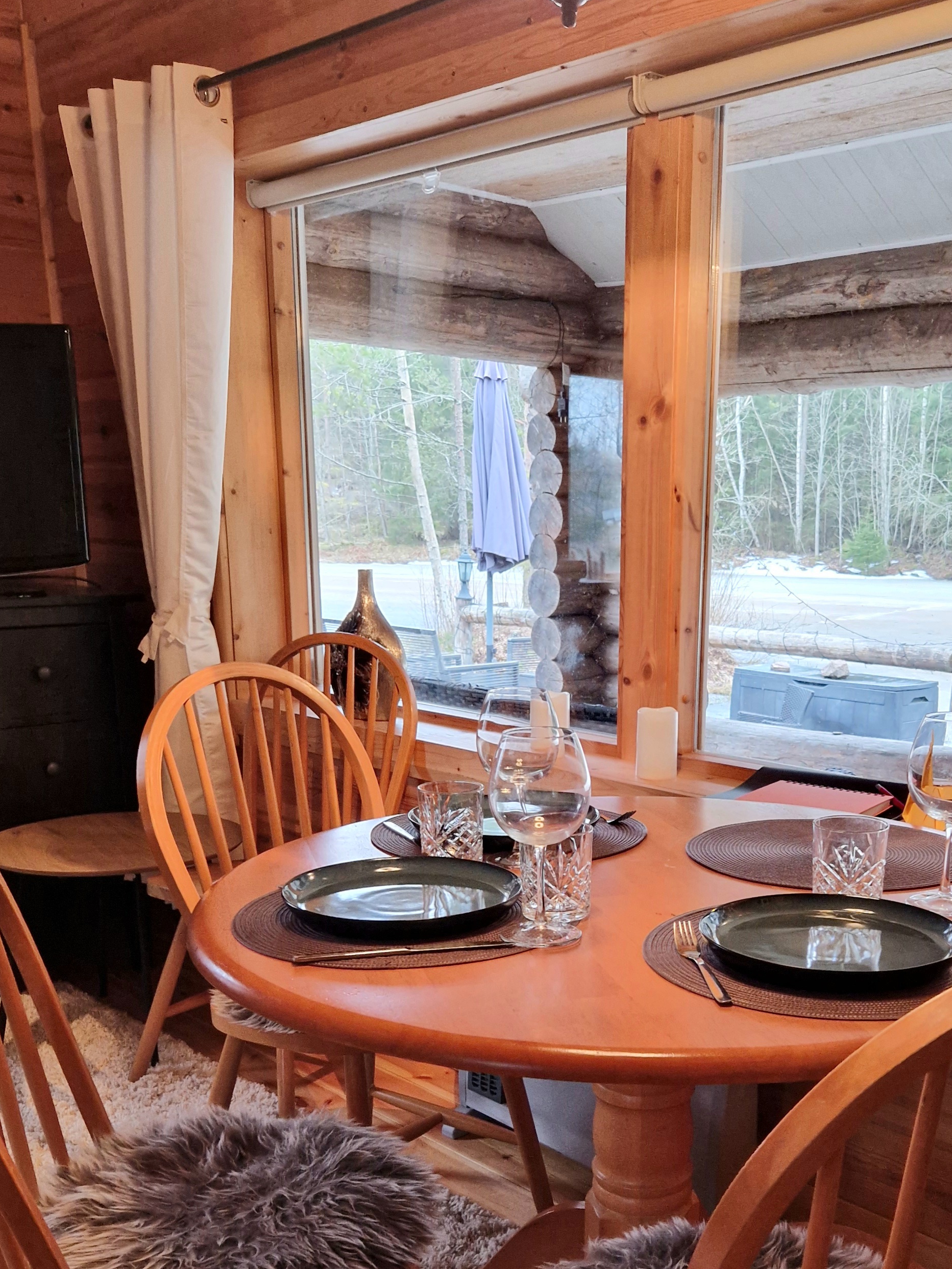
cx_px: 601
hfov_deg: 38.4
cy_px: 851
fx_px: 1357
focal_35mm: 37
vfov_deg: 49.2
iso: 640
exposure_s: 1/50
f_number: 1.8
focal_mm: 5.4
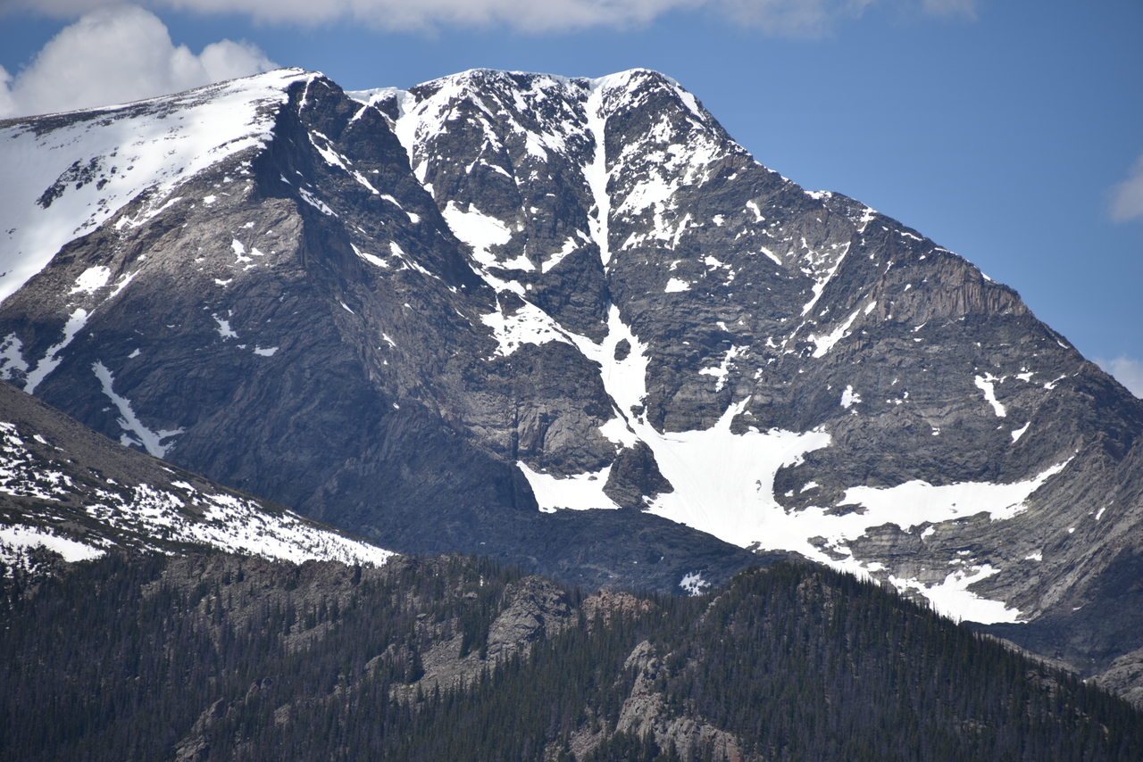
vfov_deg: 4.6
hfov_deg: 6.9
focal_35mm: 300
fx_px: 9527
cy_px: 381
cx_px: 572
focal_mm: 300
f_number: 7.1
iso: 100
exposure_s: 1/640
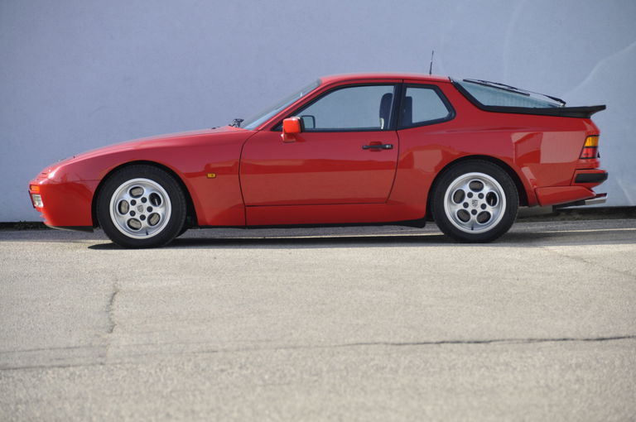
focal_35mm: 174
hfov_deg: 11.8
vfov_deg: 7.9
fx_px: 3070
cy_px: 211
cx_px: 318
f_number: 5.6
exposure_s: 1/320
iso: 500
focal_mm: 116
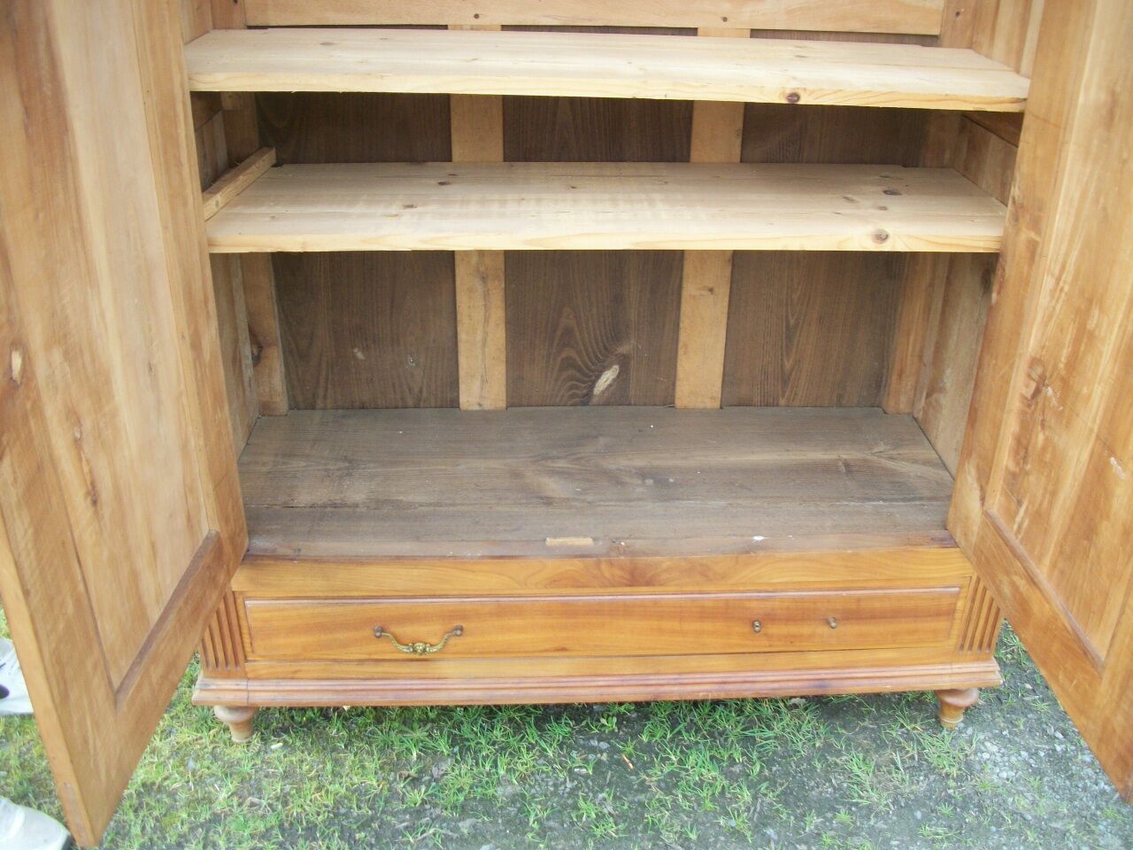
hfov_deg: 56.8
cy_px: 425
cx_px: 566
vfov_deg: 44.2
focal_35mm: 32
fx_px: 1047
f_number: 2.9
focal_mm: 5.7
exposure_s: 1/80
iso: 80
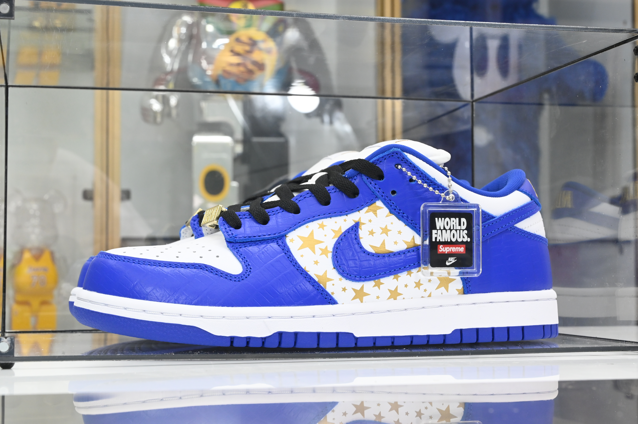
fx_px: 1063
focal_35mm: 60
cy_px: 212
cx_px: 319
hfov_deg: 33.4
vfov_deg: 22.6
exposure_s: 1/50
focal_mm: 60
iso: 2000
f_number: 14
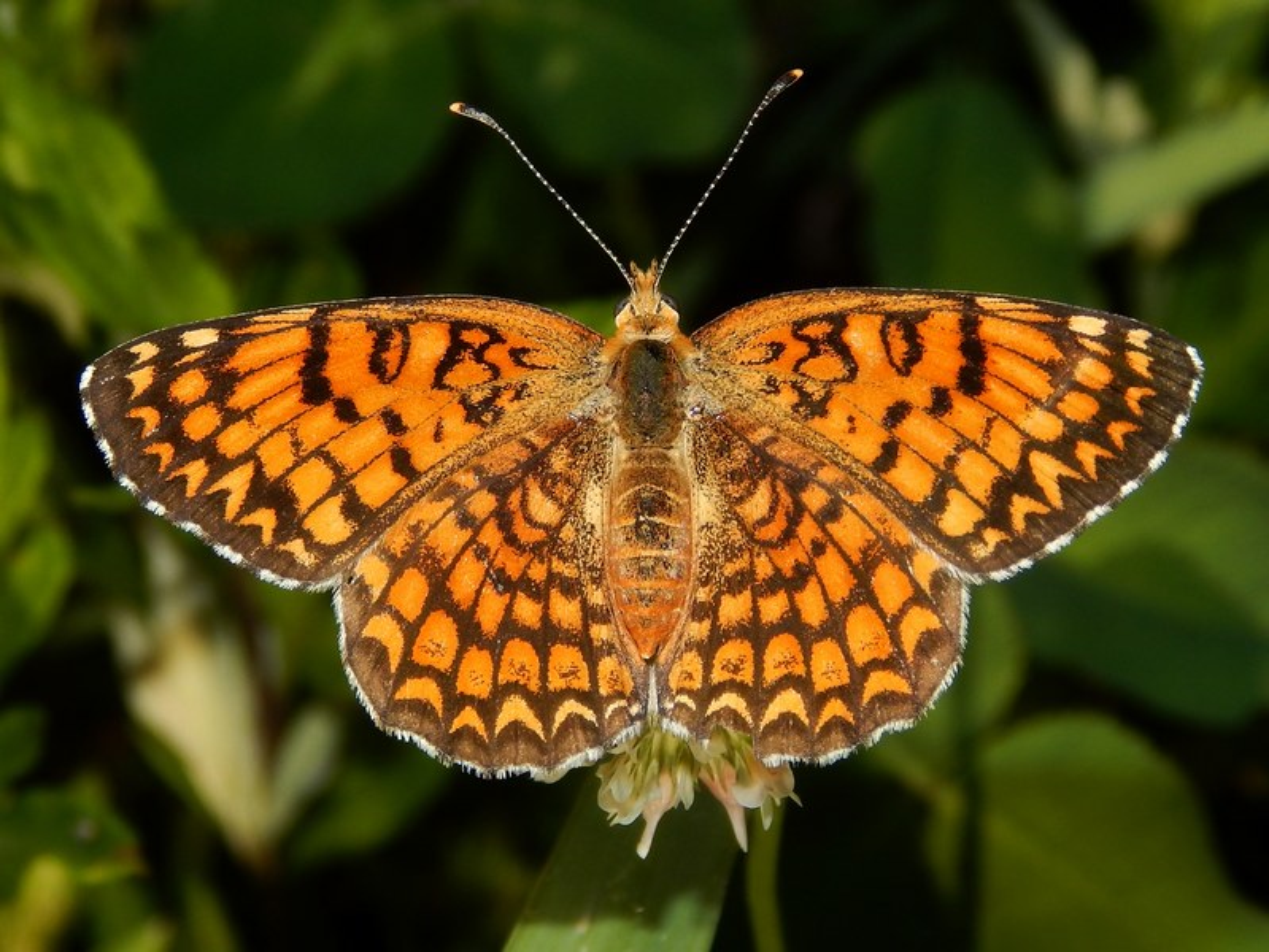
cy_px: 476
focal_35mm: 115
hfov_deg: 17.1
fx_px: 4218
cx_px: 634
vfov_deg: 12.9
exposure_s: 1/320
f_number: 9.2
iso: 125
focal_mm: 20.5
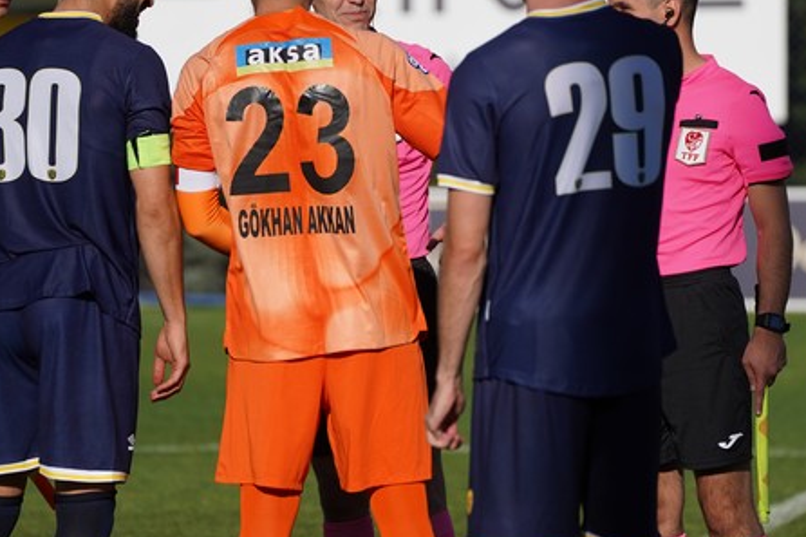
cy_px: 252
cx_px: 345
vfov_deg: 2.9
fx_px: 10474
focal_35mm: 468
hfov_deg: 4.4
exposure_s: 1/2000
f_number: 5.6
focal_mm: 282
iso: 250
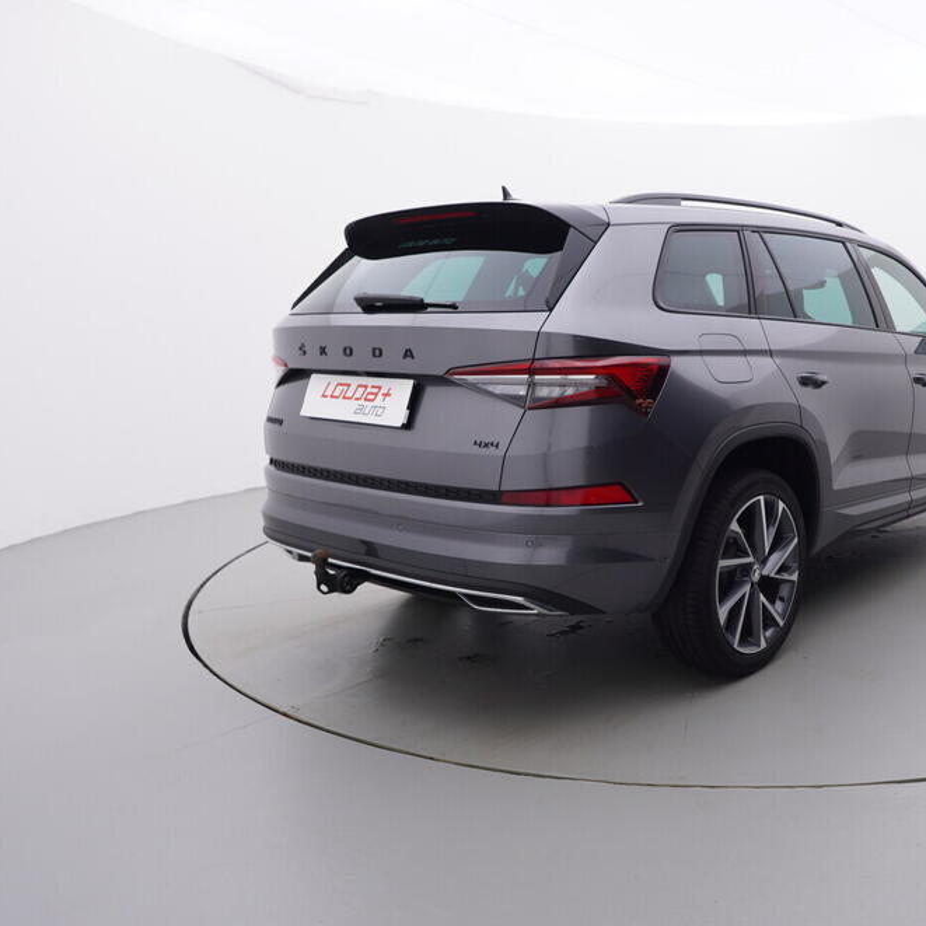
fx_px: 898
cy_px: 465
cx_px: 692
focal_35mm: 30
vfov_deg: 54.6
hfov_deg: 52.2
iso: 200
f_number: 5
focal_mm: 15
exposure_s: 1/80
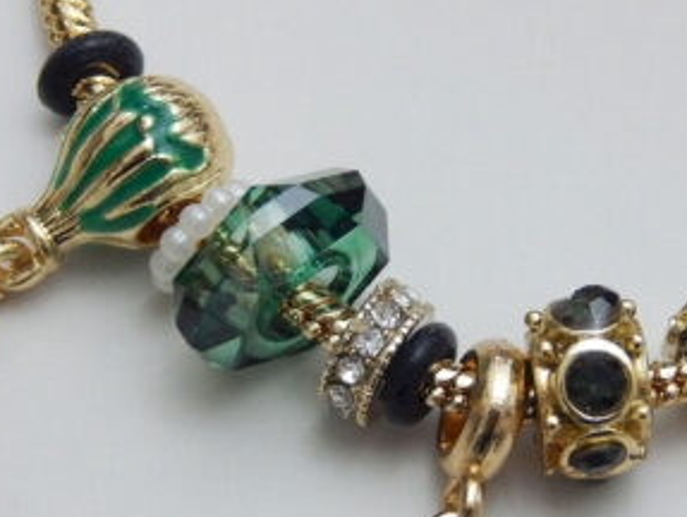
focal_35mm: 238
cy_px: 383
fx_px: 4729
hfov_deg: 8.3
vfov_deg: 6.3
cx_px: 268
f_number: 4.6
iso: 400
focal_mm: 20.5
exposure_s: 1/30
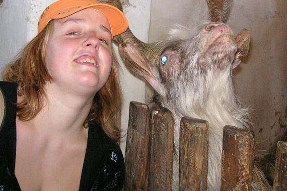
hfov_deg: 36.8
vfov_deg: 24.7
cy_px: 43
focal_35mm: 54
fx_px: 430
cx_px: 158
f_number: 2.8
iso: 160
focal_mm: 6.1
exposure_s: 1/45
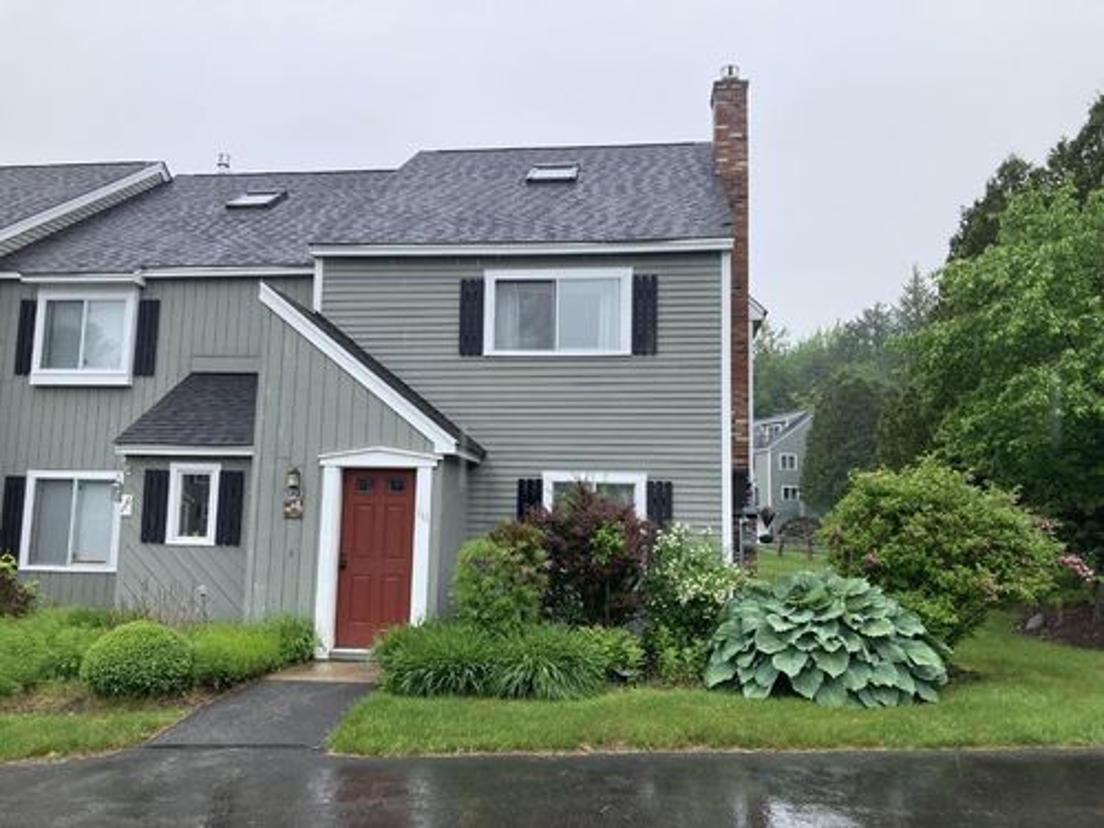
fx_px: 893
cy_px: 414
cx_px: 552
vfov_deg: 49.7
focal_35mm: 28
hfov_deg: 63.4
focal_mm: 3.99
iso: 20
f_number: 1.8
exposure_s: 1/533
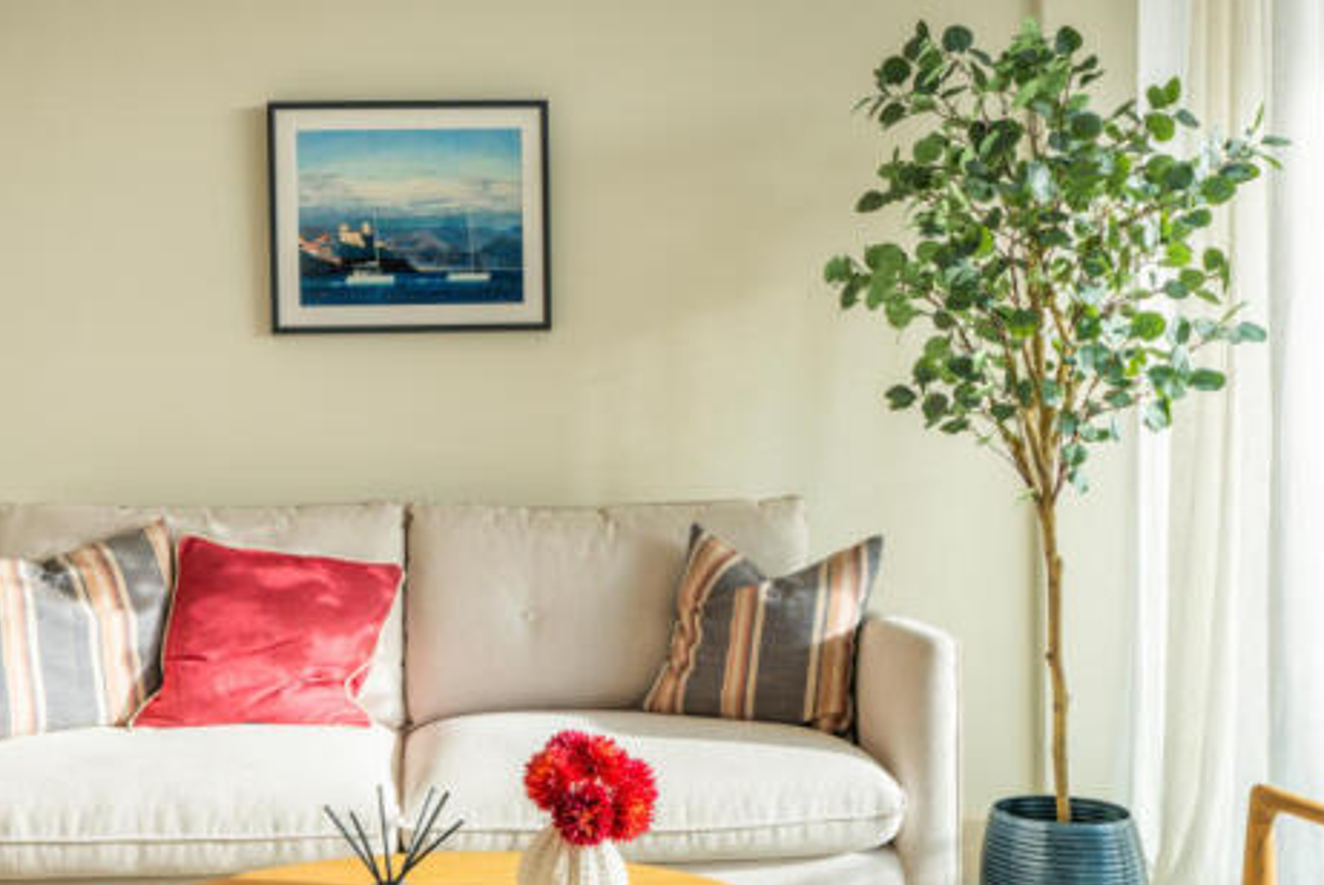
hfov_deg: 44.1
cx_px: 504
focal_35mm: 44
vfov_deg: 30.5
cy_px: 467
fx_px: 1619
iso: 250
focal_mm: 31
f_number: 11
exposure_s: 1/60
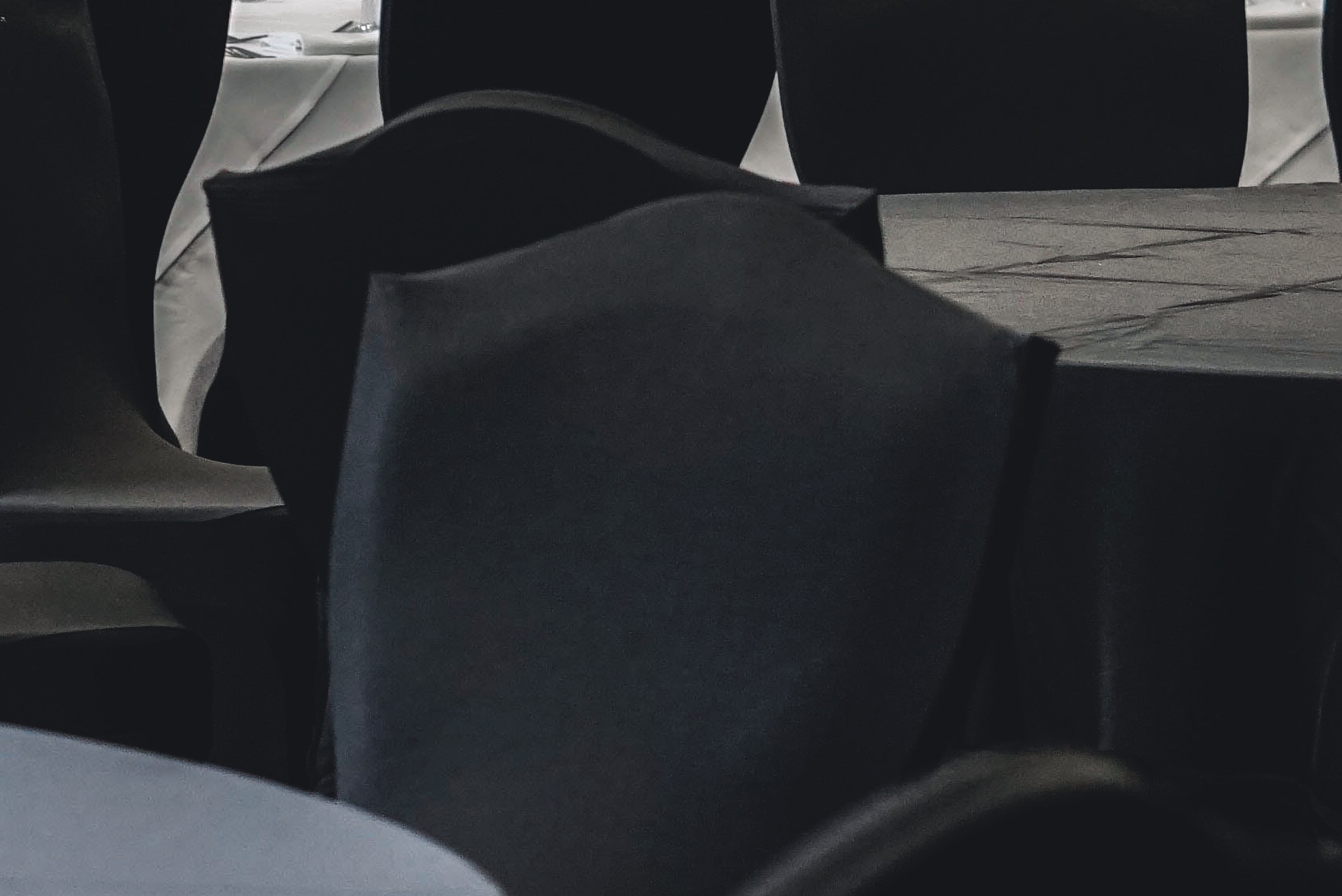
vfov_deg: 6.3
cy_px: -122
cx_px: -67
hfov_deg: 9.4
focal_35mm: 217
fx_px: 8092
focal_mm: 50
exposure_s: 1/80
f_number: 3.5
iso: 640
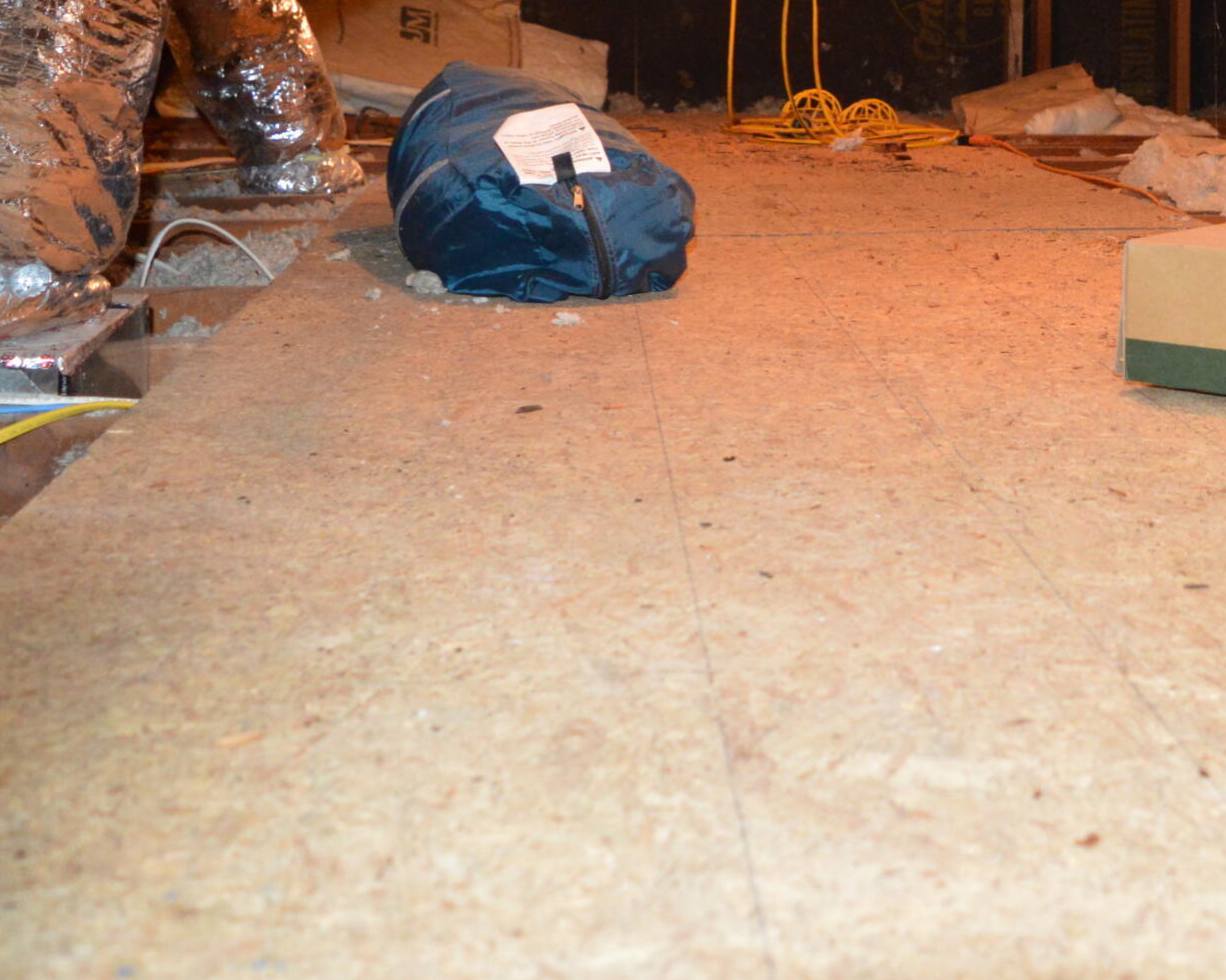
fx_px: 2250
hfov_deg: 29.5
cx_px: 1049
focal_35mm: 62
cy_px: 155
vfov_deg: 24.1
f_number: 3.5
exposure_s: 1/60
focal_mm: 18
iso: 1800
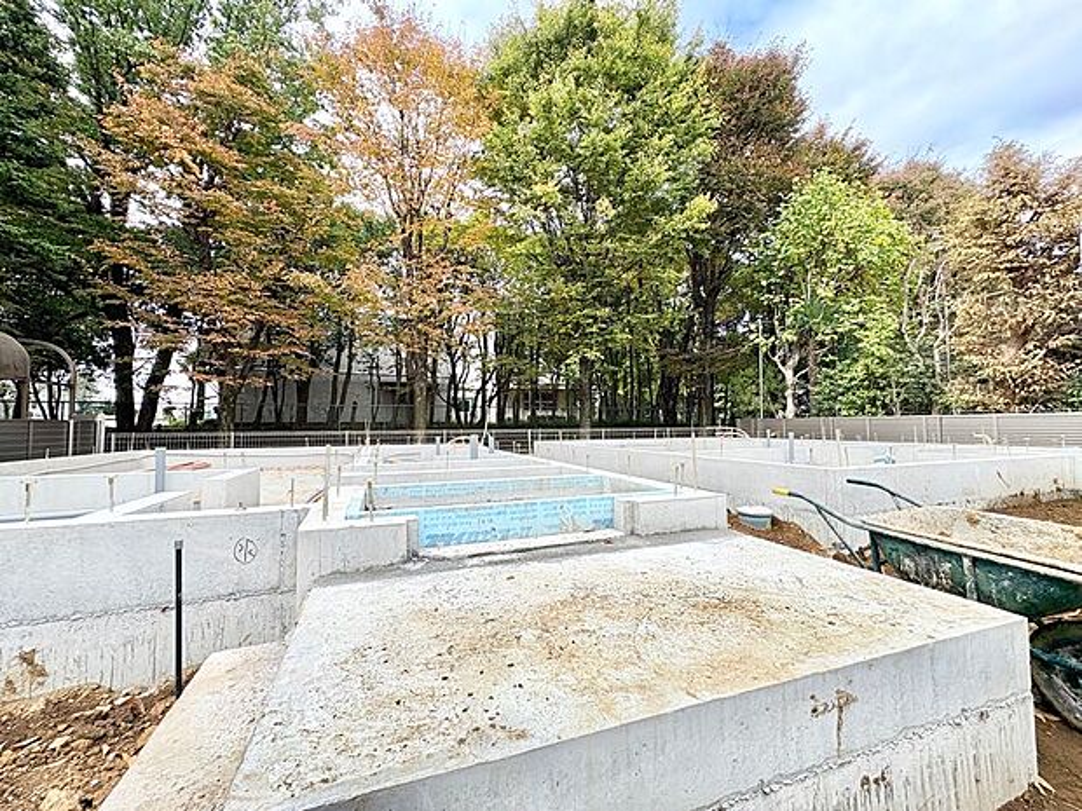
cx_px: 541
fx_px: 438
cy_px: 406
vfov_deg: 85.7
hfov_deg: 102.1
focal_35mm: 14
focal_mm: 2.22
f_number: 2.2
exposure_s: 1/552
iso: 40
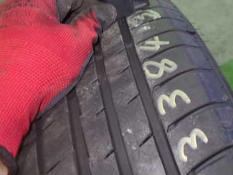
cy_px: 60
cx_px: 160
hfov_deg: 39.1
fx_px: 323
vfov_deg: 30.1
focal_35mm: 48
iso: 800
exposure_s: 1/30
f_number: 2.3
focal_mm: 5.4
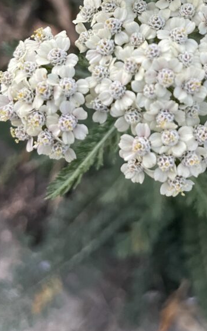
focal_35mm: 50
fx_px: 451
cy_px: 62
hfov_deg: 25.3
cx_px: 172
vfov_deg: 38.6
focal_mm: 4.2
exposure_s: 1/60
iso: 400
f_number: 1.6
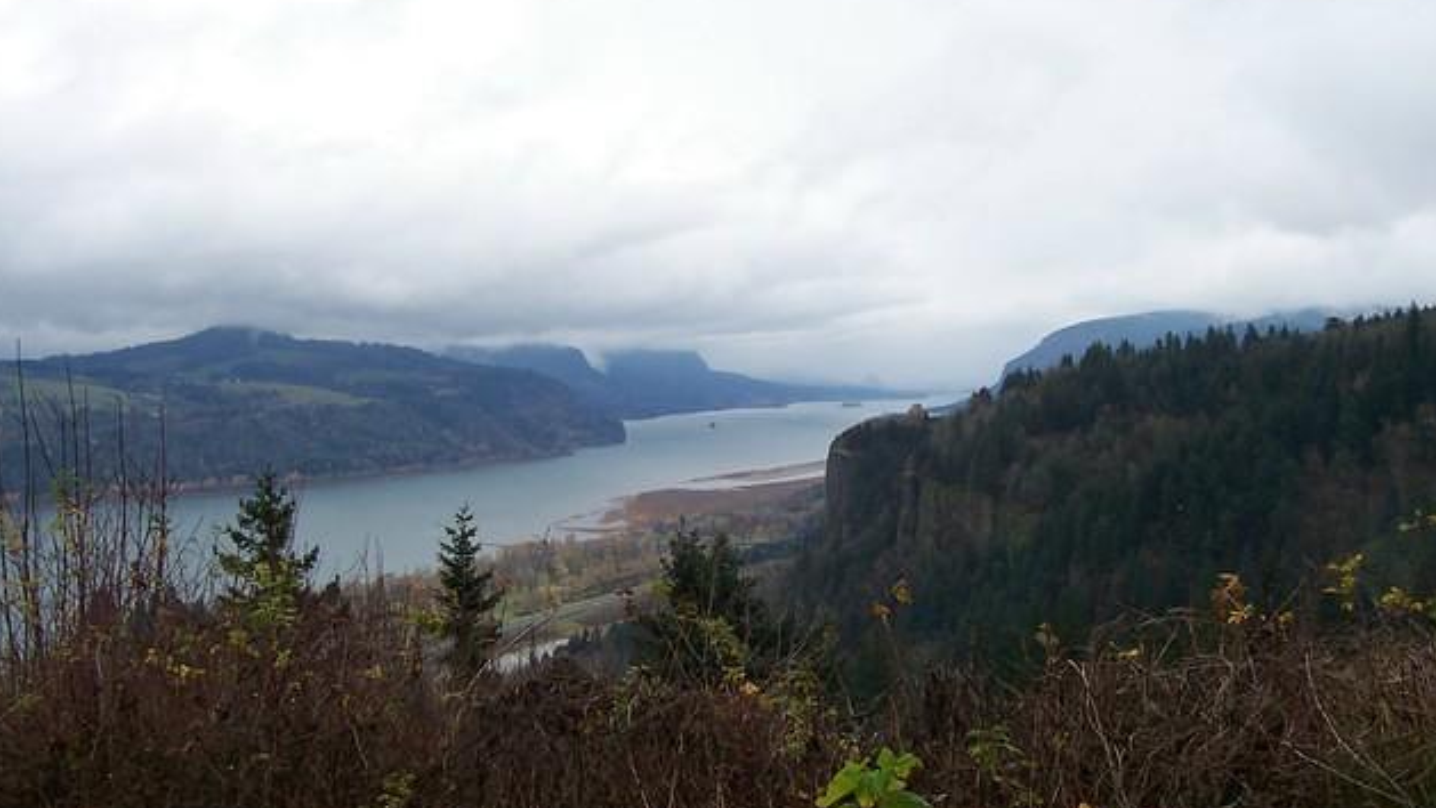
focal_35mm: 41
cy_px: 404
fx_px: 1561
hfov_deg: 49.4
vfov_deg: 29.0
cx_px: 715
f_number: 5.6
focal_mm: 5.6
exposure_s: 1/125
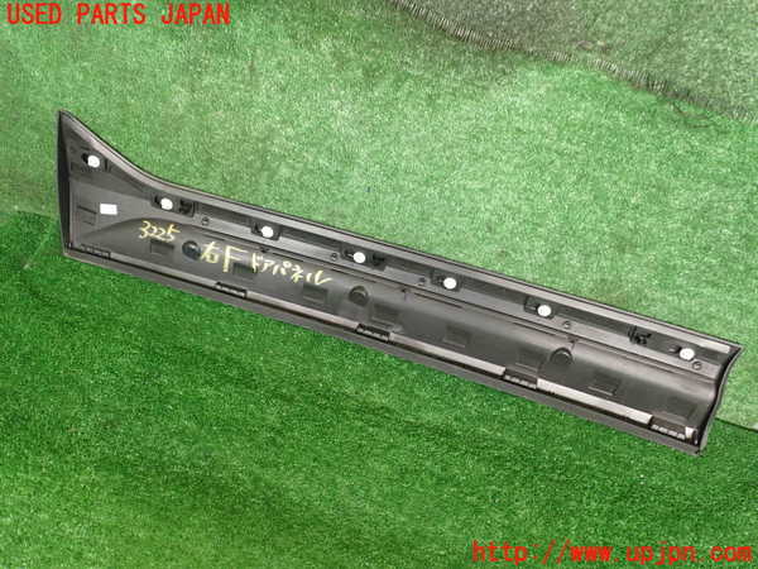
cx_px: 379
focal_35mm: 30
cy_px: 284
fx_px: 657
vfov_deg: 46.8
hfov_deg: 60.0
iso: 320
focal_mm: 5.4
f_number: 2.3
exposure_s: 1/30
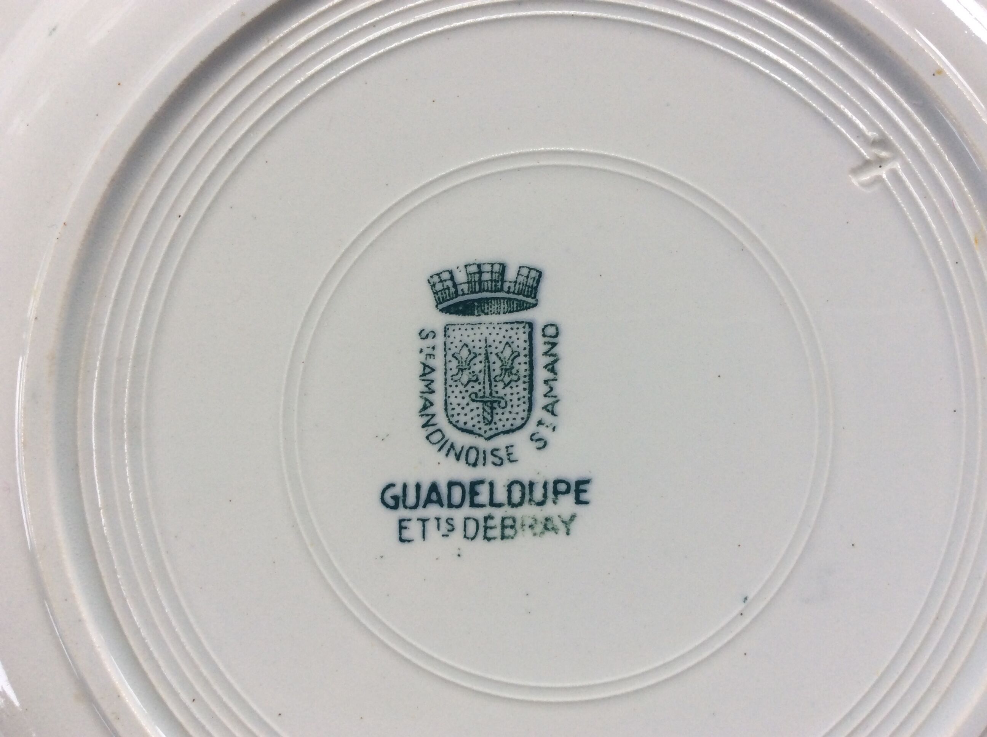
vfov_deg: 44.1
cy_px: 368
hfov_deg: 56.9
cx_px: 494
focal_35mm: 32
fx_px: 911
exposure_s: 1/231
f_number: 2.4
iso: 32
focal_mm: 3.3
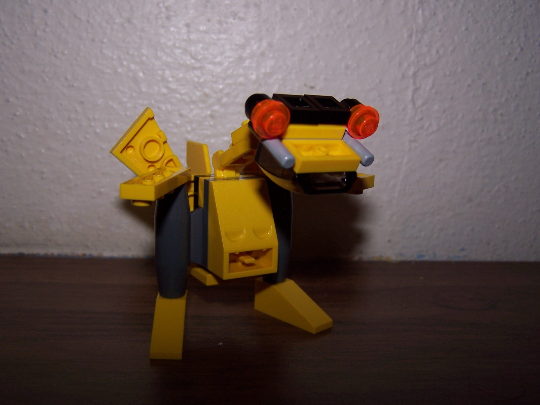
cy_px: 202
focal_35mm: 38
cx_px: 270
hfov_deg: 49.0
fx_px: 593
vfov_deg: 37.7
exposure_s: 1/60
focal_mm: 6.3
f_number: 2.8
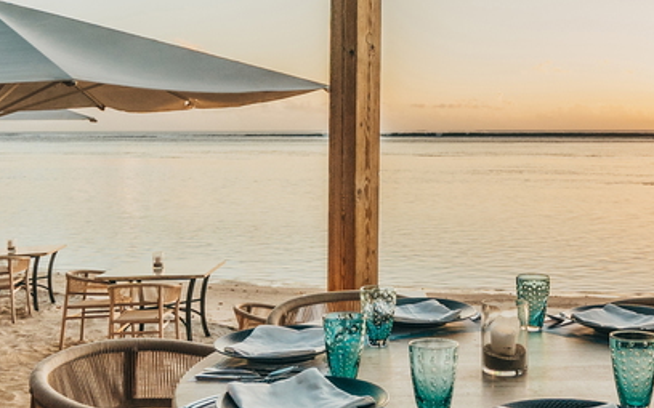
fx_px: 856
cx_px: 428
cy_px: 134
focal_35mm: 48
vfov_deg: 26.7
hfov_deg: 41.4
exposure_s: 1/1000
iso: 640
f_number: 4
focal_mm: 16
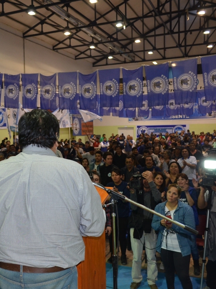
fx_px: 333
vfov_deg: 46.8
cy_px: 143
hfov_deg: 34.9
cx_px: 45
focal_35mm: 40
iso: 640
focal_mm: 18
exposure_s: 1/60
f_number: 3.5
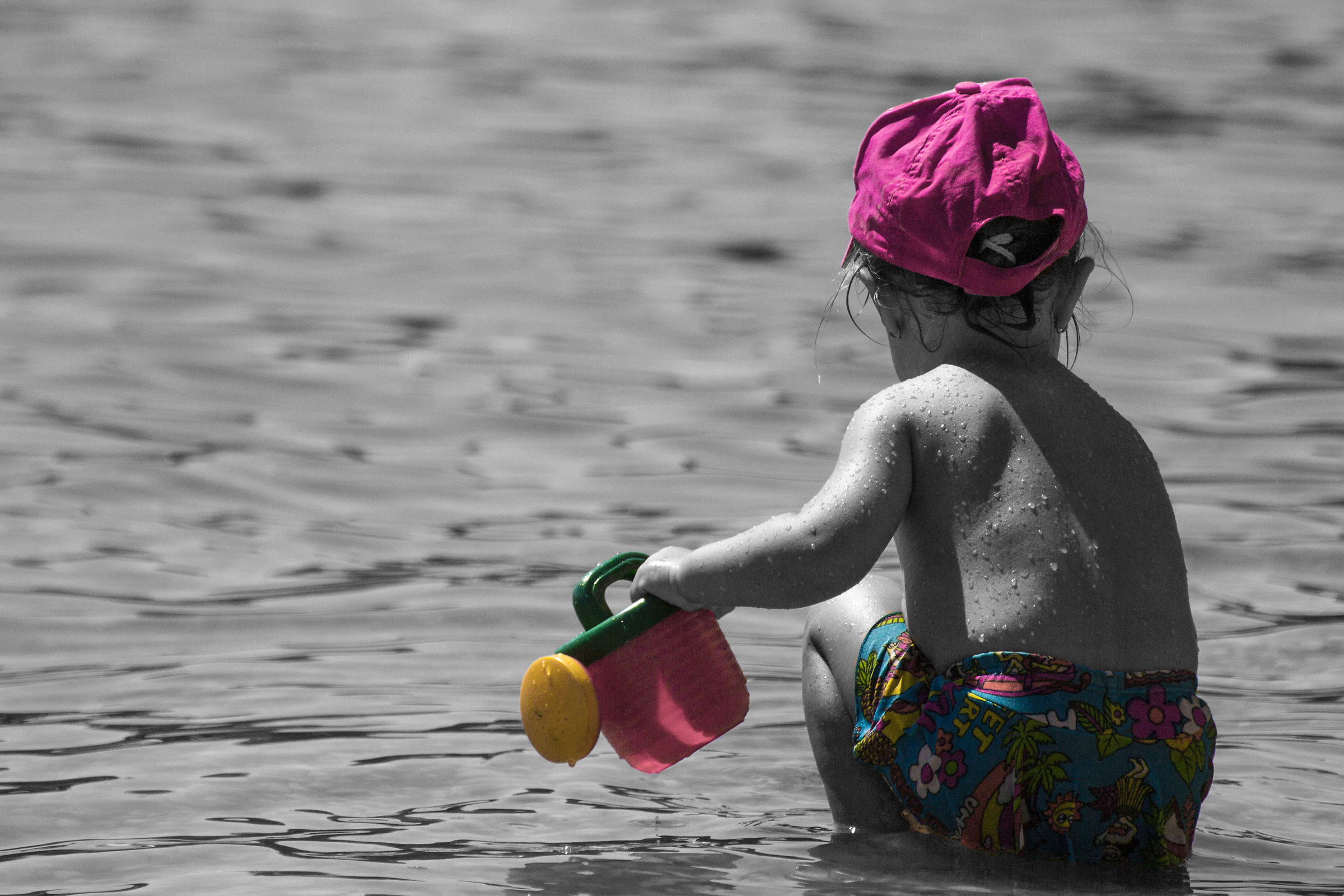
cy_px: 448
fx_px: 14559
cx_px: 672
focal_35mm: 390
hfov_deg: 5.3
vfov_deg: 3.5
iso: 100
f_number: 7.1
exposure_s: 1/3200
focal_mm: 260
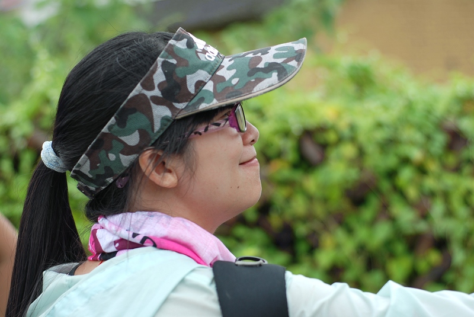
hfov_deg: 27.0
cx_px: 237
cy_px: 158
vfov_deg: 18.2
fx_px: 988
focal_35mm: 75
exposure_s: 1/320
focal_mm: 50
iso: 100
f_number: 2.8
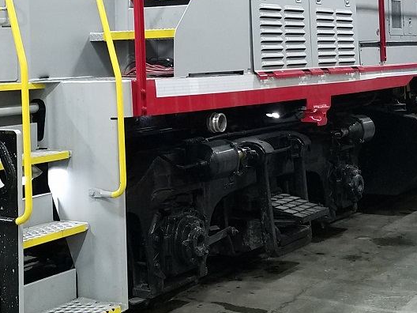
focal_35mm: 69
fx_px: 831
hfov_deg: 27.9
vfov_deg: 20.8
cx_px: 131
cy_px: 28
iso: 200
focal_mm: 4.2
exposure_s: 1/60
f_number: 1.7
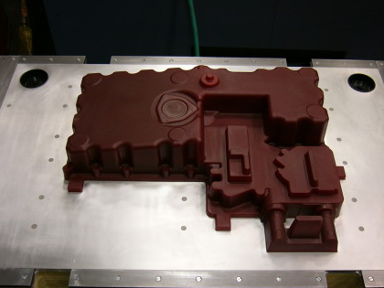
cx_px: 200
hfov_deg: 46.8
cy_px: 147
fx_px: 444
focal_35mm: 40
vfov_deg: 36.0
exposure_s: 1/50
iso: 100
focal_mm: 5.8
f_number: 2.8
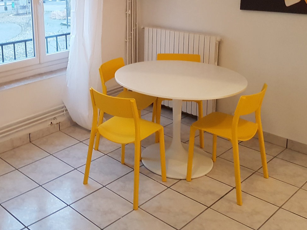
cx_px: 110
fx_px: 381
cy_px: 48
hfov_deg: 43.4
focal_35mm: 43
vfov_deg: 32.7
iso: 250
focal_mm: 4.2
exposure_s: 1/25
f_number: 1.7
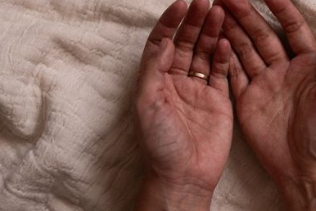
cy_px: 124
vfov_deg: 16.1
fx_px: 747
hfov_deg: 23.7
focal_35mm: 85
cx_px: 232
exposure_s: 1/60
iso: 250
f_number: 2.8
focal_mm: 41
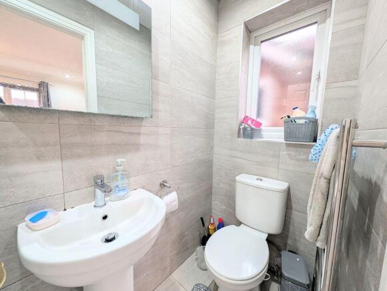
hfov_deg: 110.4
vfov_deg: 94.7
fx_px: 134
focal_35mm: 12
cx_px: 194
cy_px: 146
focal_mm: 2.02
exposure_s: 1/100
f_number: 1.7
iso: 171
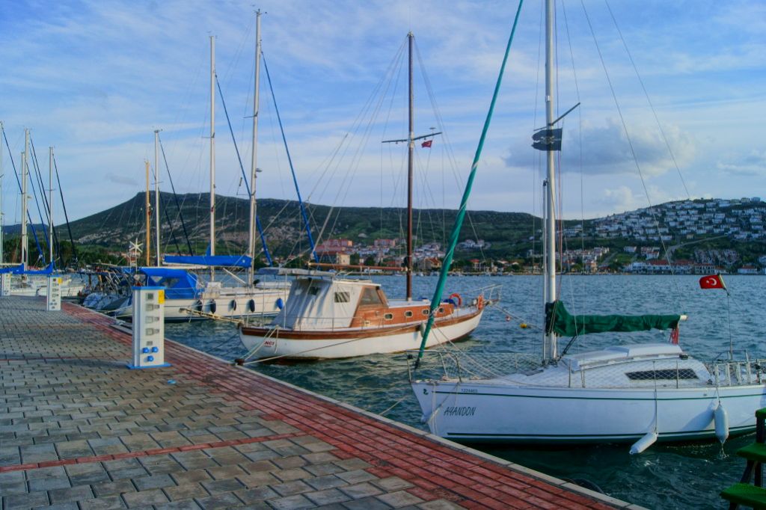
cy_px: 255
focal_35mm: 27
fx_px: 574
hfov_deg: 67.4
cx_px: 383
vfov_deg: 47.9
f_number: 16
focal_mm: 18
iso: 200
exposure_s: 1/200
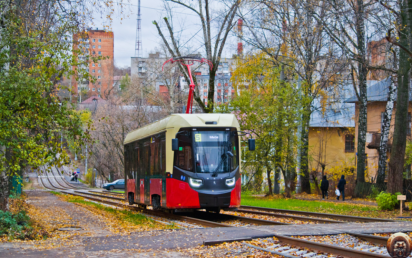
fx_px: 949
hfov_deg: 24.5
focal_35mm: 85
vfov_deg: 15.4
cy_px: 121
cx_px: 206
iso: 800
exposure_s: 1/500
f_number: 4.5
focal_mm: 55
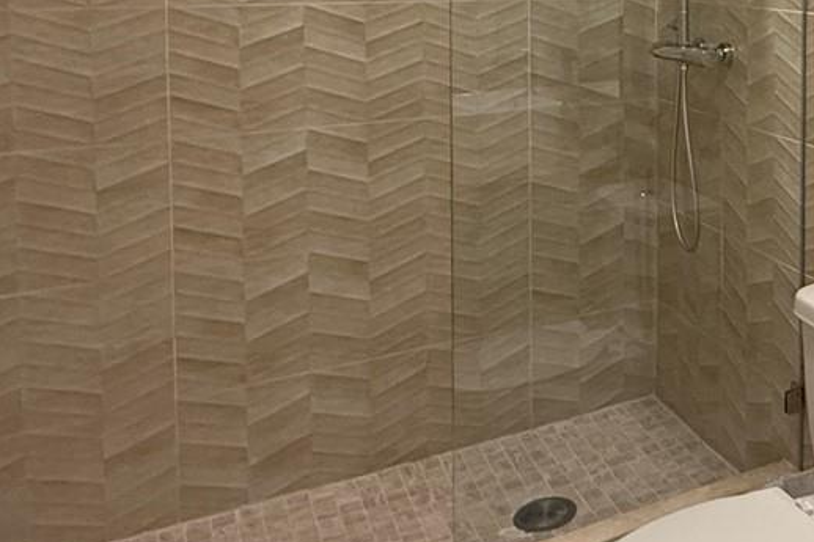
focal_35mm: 45
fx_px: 1017
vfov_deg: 28.0
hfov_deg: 36.9
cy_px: -2
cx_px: 891
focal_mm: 2.22
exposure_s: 1/120
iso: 320
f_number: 2.2
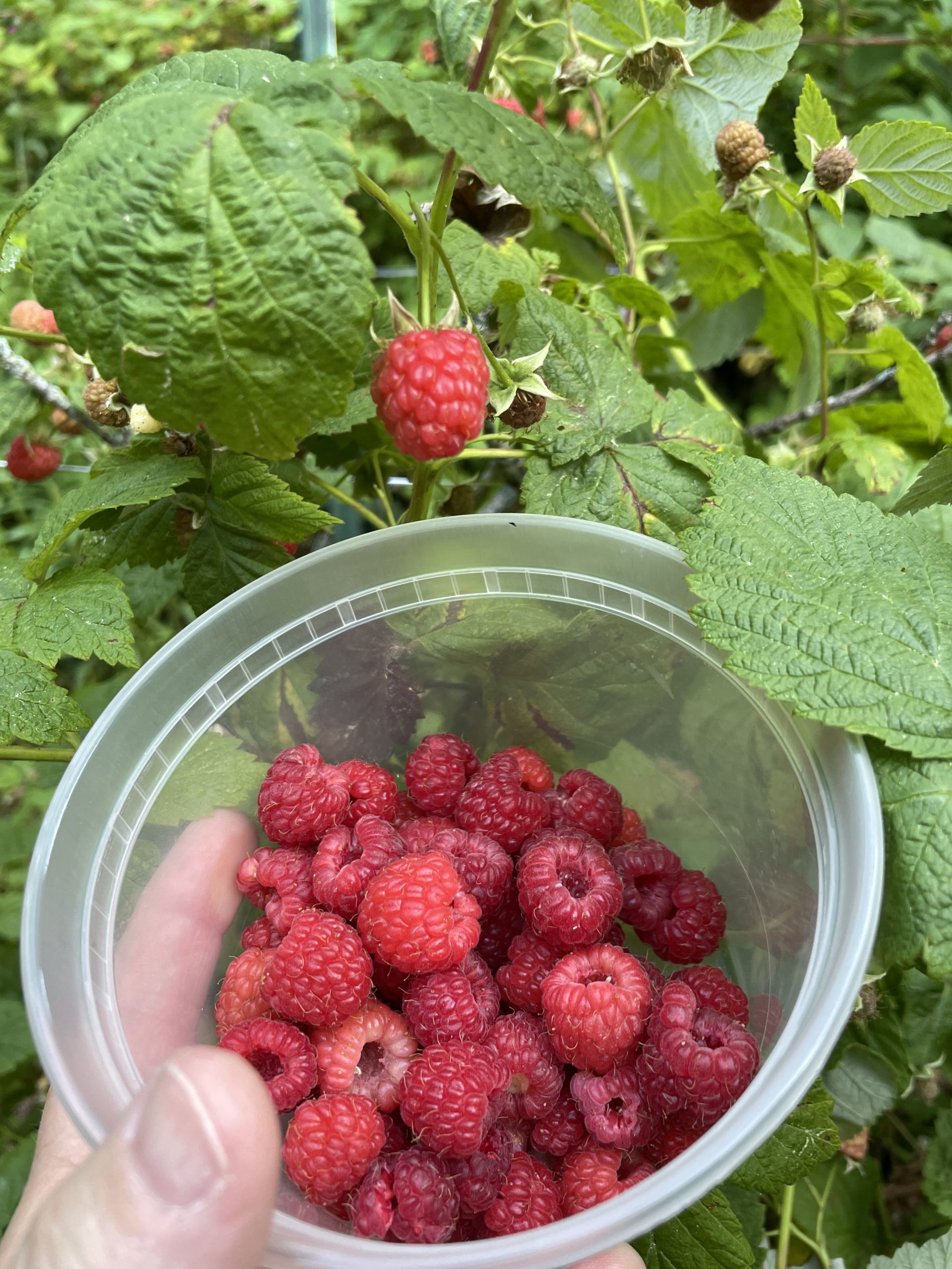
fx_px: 953
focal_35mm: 26
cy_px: 634
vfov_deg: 67.3
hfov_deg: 53.1
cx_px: 476
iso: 100
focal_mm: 4.2
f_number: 1.6
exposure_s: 1/121
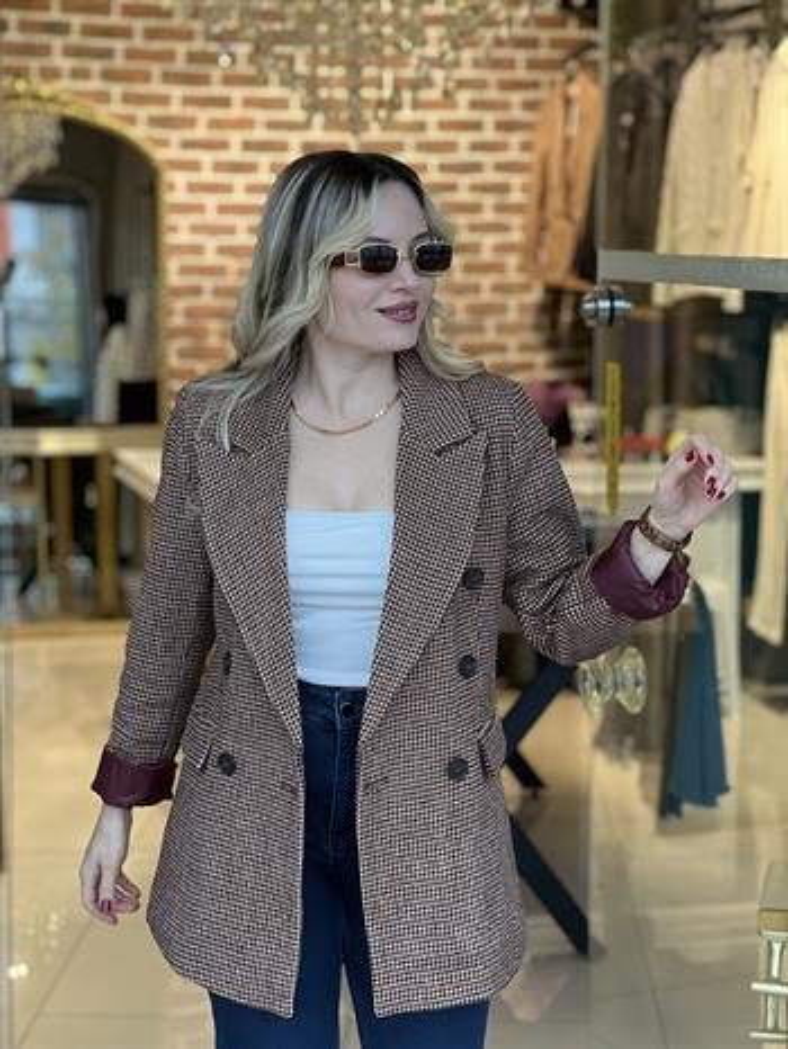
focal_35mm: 77
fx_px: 2335
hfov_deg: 19.2
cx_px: 394
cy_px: 524
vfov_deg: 25.3
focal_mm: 9
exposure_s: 1/100
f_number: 2.8
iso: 200
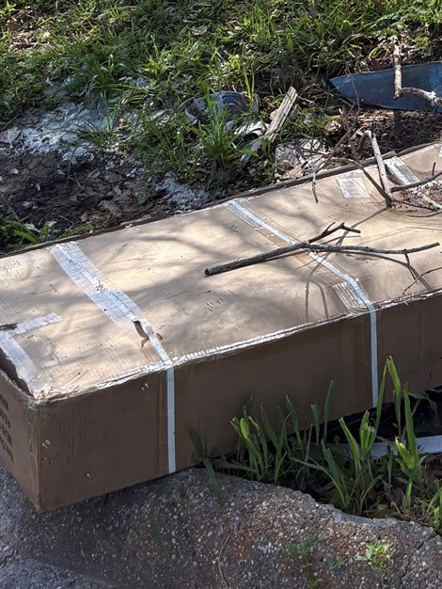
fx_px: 1446
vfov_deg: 20.4
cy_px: -244
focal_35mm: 85
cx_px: 680
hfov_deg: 15.8
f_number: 1.6
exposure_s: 1/959
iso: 50
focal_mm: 5.96
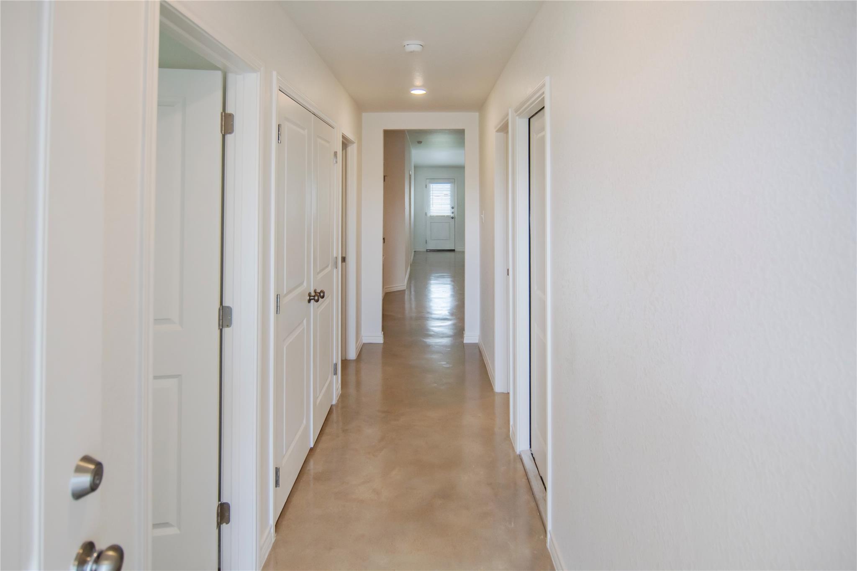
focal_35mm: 21
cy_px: 286
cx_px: 428
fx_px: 500
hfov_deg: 81.2
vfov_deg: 59.5
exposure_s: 1/250
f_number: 4.5
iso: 400
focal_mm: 14
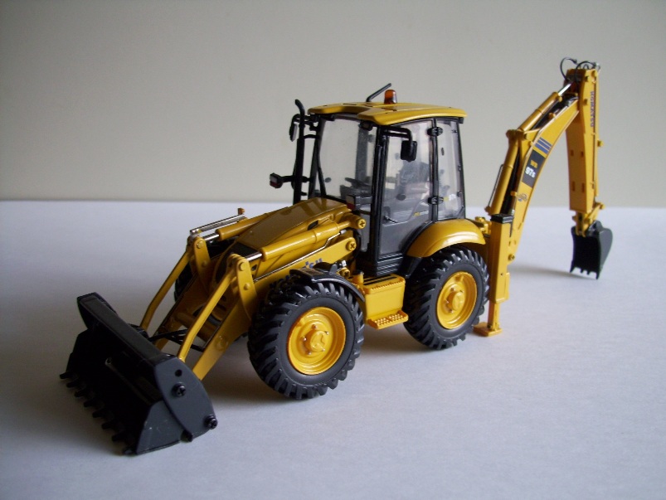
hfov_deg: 53.9
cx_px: 333
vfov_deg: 41.8
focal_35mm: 34
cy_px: 250
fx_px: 654
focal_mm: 5.7
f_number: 2.9
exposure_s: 1/40
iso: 80
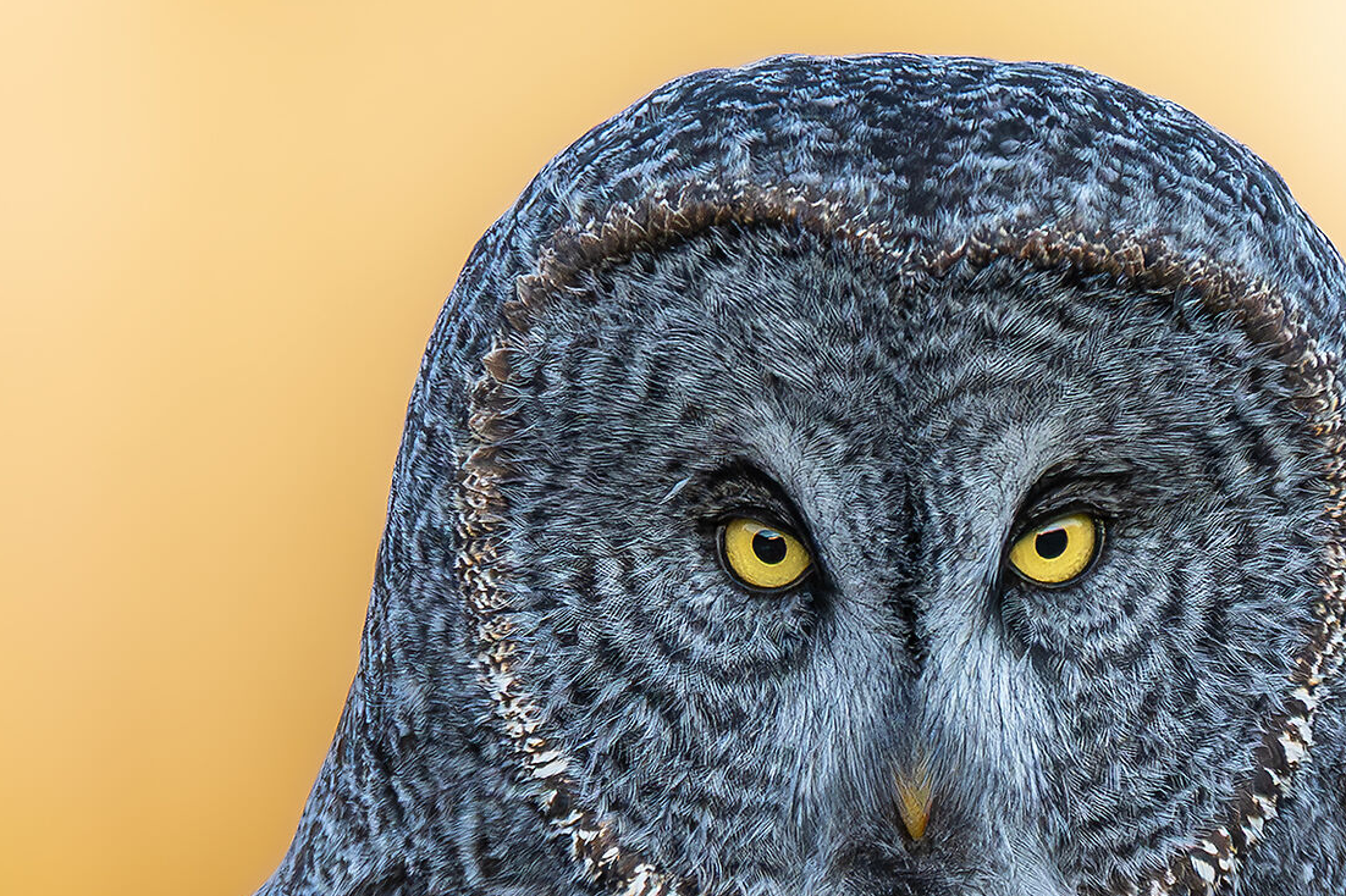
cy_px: 709
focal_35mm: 871
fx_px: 32554
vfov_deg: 1.6
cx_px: 864
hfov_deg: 2.4
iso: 1600
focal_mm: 400
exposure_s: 1/640
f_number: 4.5
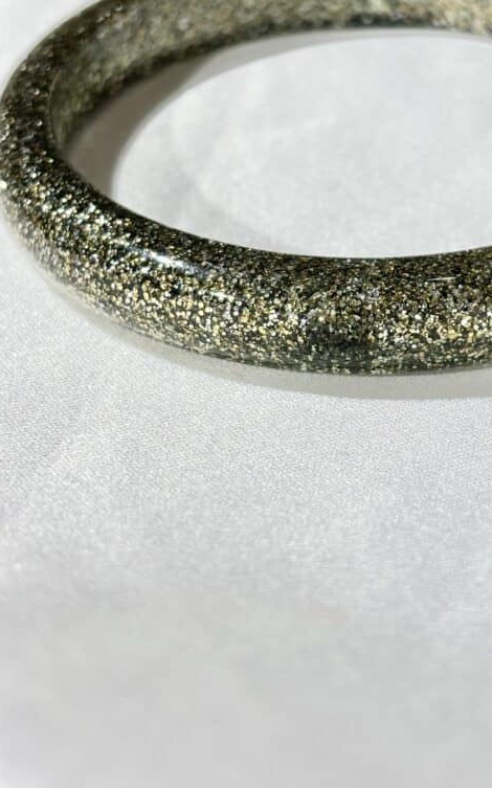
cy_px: 268
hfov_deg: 17.3
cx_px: 362
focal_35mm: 75
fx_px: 1611
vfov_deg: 27.3
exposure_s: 1/272
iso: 32
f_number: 1.6
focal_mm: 5.96
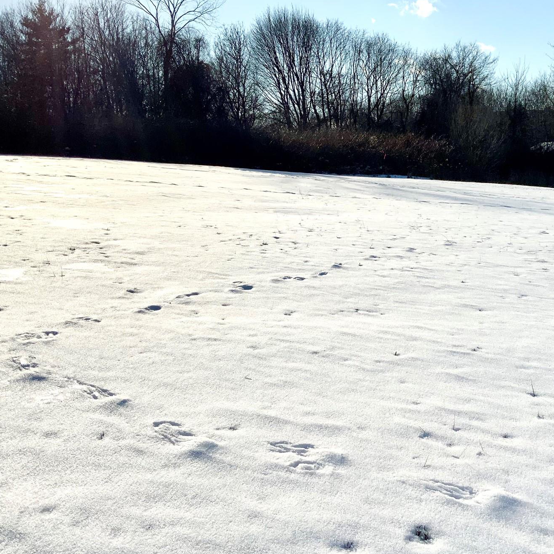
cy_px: 254
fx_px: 724
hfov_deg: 41.3
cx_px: 371
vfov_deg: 41.8
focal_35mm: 40
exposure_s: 1/10204
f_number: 1.8
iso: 25
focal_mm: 3
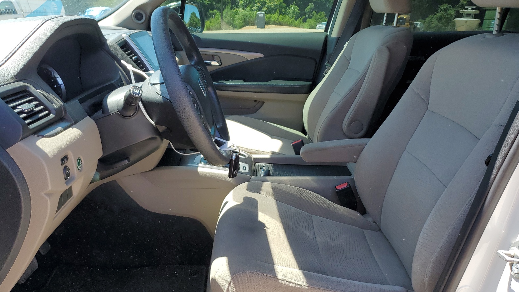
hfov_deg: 66.1
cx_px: 254
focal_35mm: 29
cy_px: 155
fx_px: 399
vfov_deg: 40.2
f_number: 1.5
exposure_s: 1/588
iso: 50
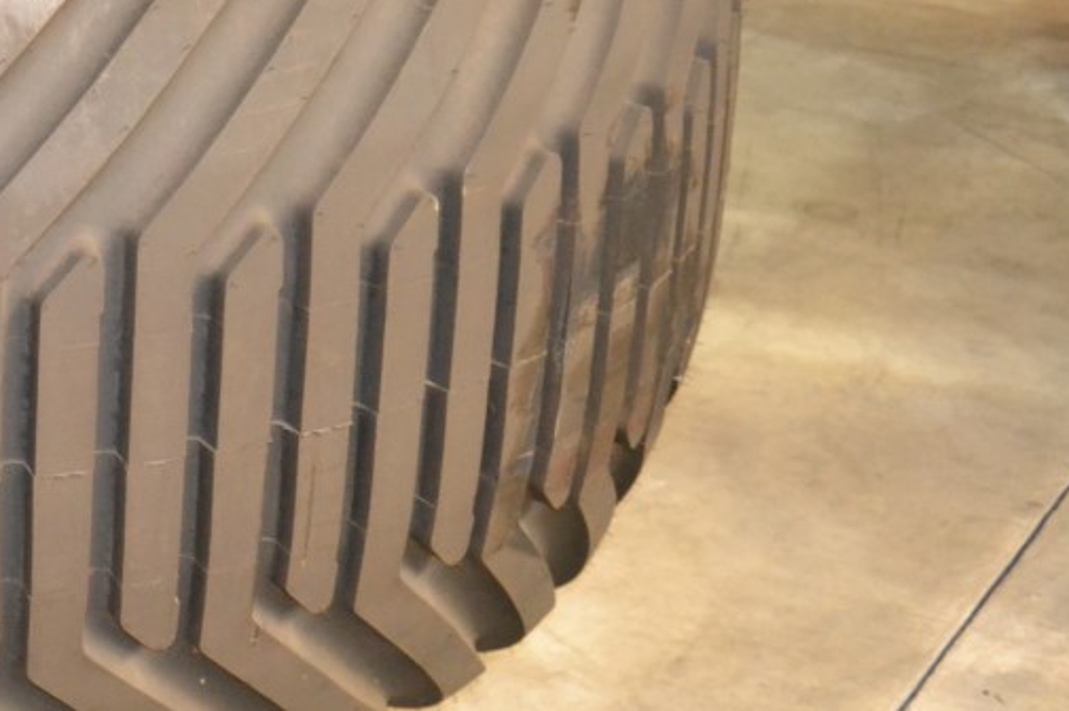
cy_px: 239
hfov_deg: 21.4
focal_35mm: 89
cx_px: -178
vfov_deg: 15.3
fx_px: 2647
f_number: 4
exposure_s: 1/60
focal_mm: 25
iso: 2800
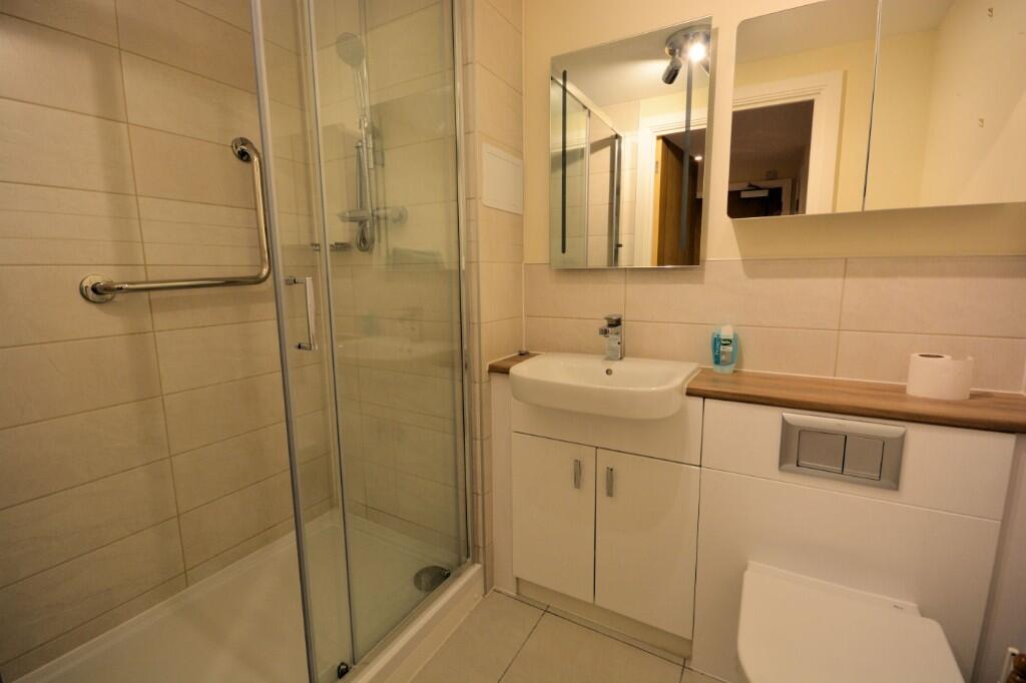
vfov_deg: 77.3
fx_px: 427
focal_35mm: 15
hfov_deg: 100.4
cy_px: 342
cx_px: 513
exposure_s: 1/15
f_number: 8
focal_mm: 10
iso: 400
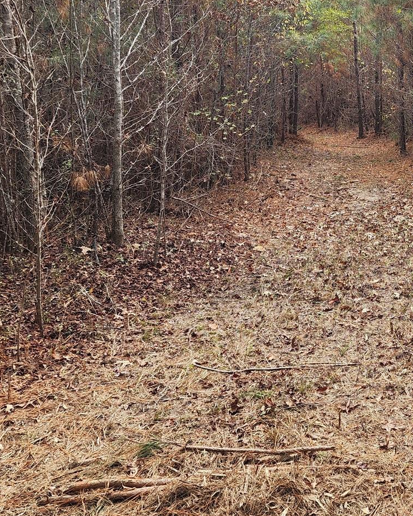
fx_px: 748
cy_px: 171
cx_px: 367
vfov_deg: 37.6
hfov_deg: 29.6
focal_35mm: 49
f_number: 1.8
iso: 32
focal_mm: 6.4
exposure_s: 1/180
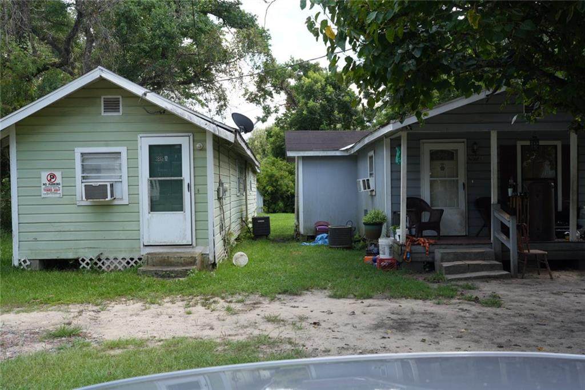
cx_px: 292
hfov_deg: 54.4
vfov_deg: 37.9
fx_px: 569
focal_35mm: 35
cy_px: 195
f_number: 9
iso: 100
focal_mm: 35
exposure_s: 1/60
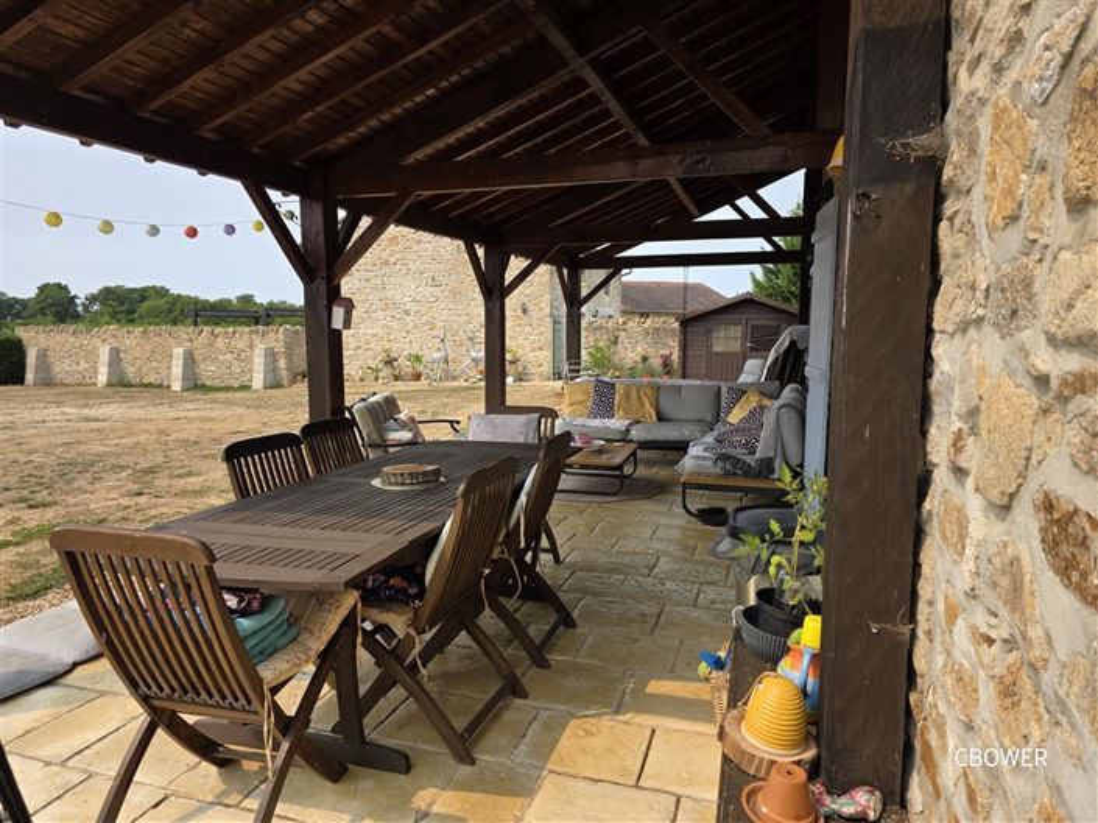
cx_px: 549
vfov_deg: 58.8
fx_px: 729
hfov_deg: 74.0
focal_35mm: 23
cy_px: 412
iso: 80
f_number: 1.7
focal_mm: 6.3
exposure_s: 1/3075
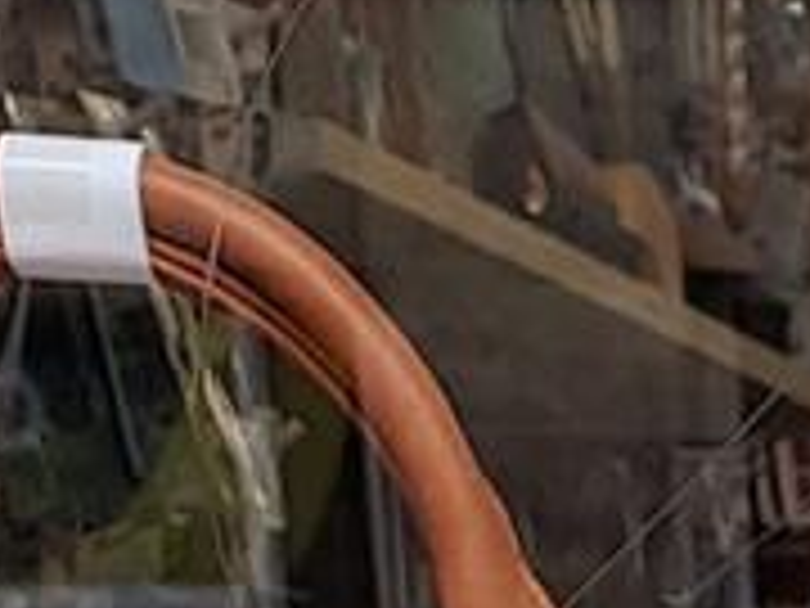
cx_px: 2128
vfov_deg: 4.7
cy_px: 2963
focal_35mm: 266
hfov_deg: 6.9
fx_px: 6224
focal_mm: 4.65
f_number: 1.8
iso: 32
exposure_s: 1/139
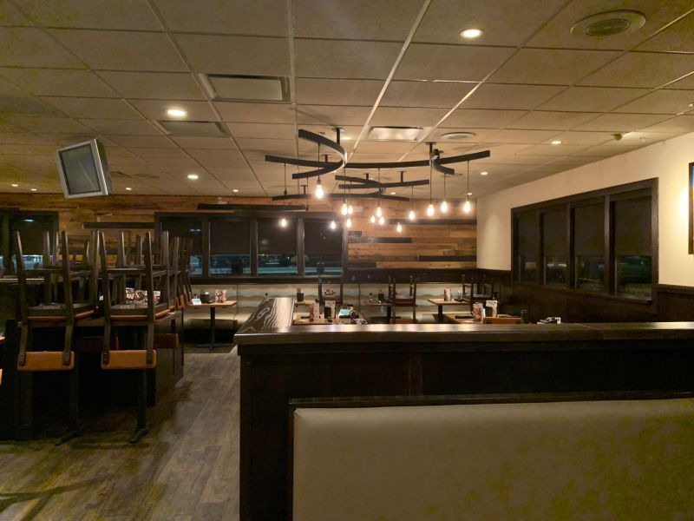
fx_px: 521
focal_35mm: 26
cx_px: 347
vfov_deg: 53.1
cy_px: 260
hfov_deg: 67.3
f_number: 1.8
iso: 640
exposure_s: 1/30
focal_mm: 4.25
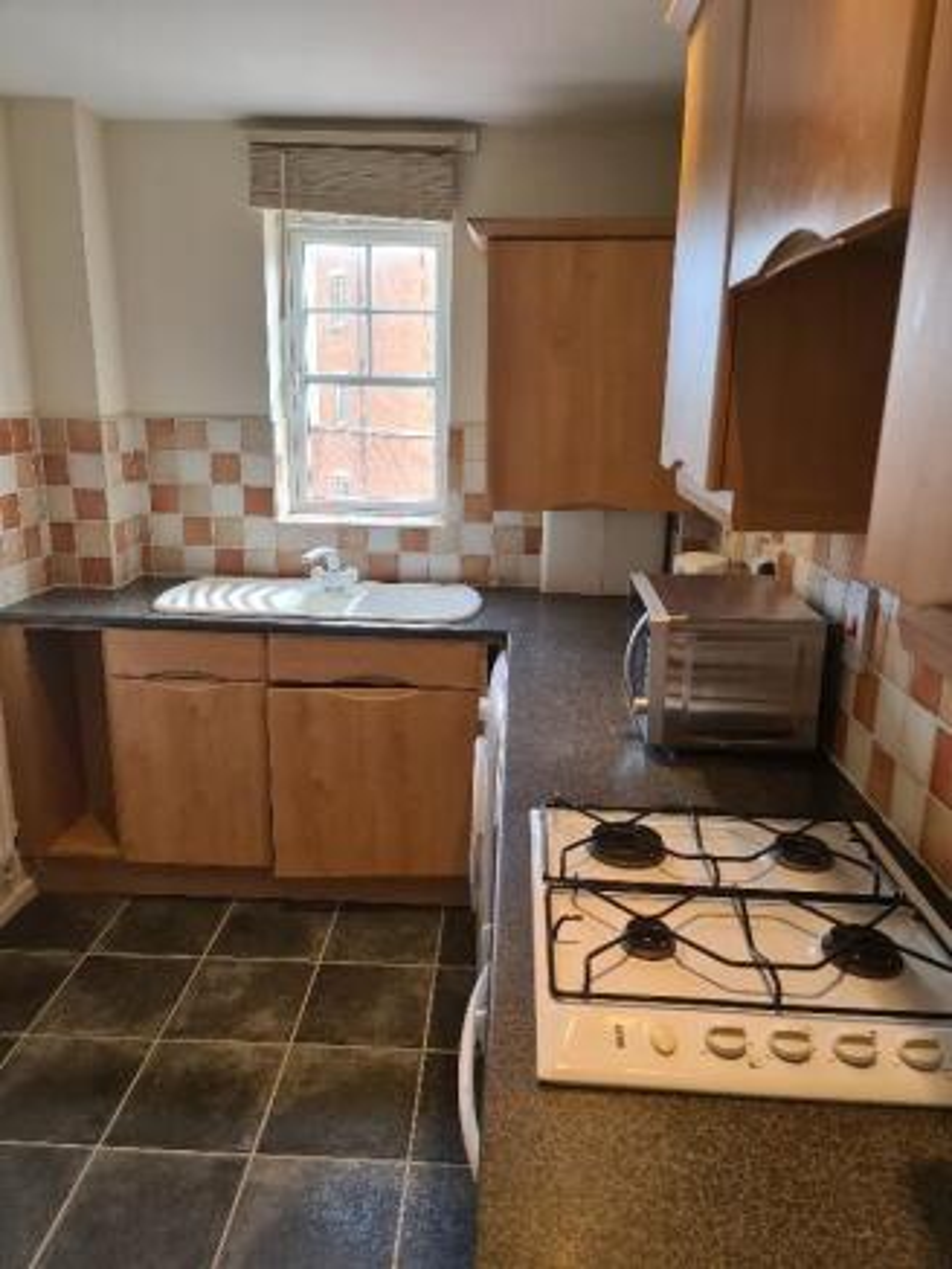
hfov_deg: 54.9
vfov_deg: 69.4
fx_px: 916
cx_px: 476
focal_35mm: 25
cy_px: 634
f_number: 1.8
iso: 80
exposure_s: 1/100
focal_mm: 7
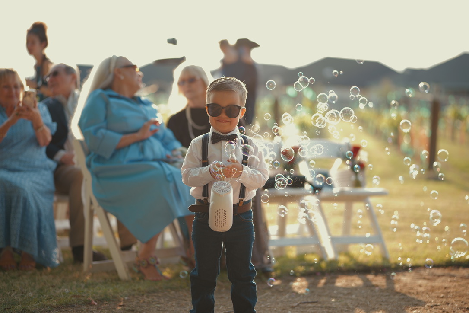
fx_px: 1107
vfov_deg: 16.1
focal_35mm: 85
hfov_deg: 23.9
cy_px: 156
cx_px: 234
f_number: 1.8
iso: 50
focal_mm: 85
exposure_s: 1/320
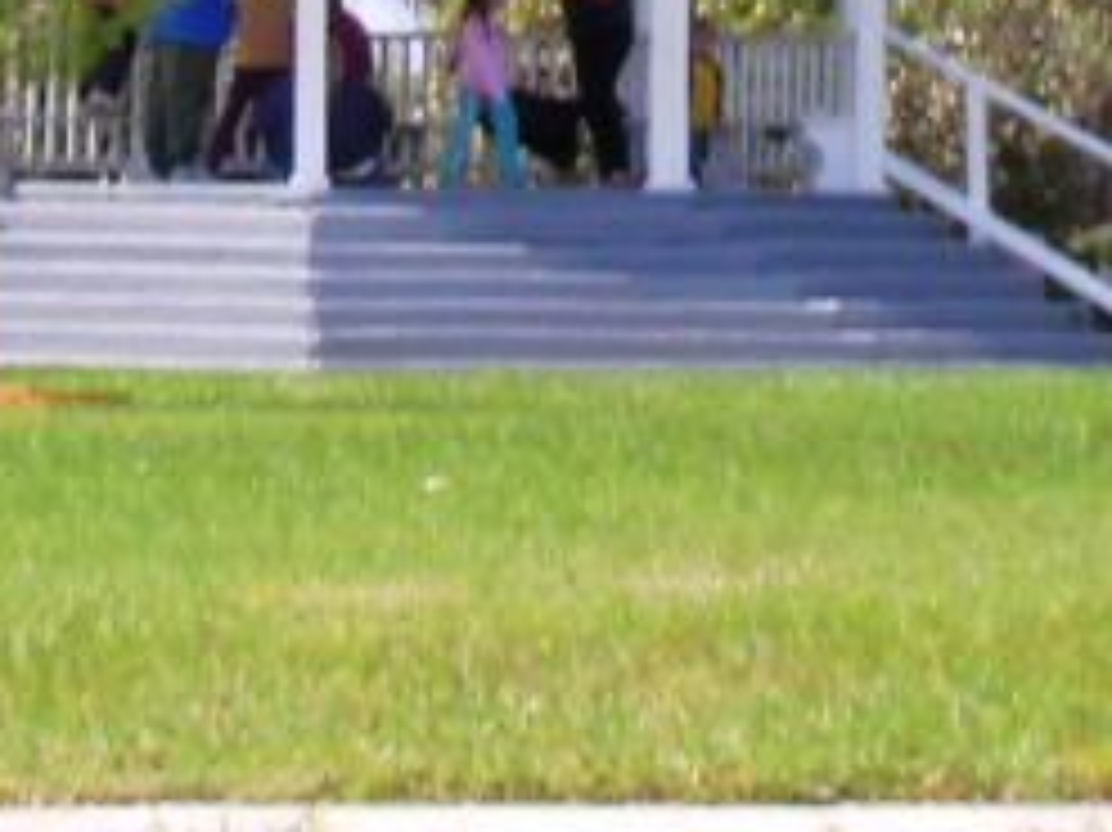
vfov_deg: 3.8
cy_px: -783
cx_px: 612
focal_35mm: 390
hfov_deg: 5.1
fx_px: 12522
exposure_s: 1/73.7
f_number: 7.9
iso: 50
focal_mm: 15.7
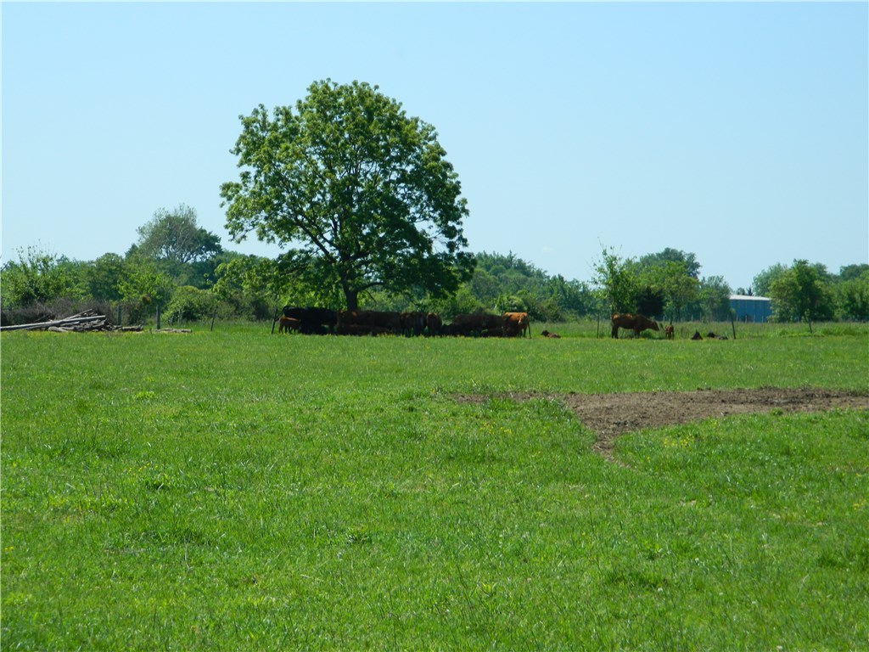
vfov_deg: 11.5
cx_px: 434
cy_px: 326
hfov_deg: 15.3
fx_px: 3238
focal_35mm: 129
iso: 80
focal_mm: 23.2
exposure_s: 1/500
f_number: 4.7
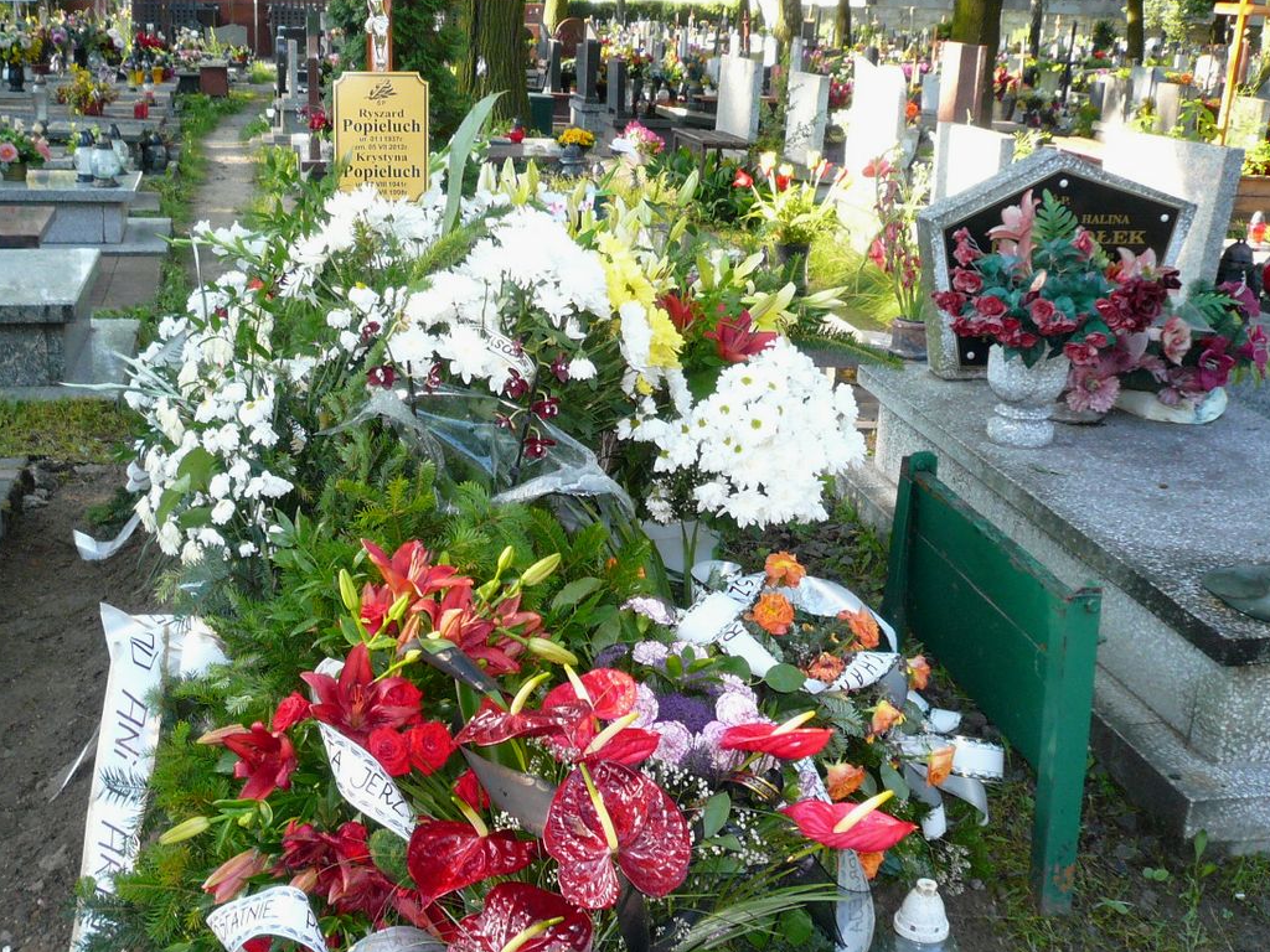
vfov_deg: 35.1
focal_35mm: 41
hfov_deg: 45.5
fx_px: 1504
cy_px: 542
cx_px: 508
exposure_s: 1/80
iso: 100
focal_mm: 4.6
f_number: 2.8
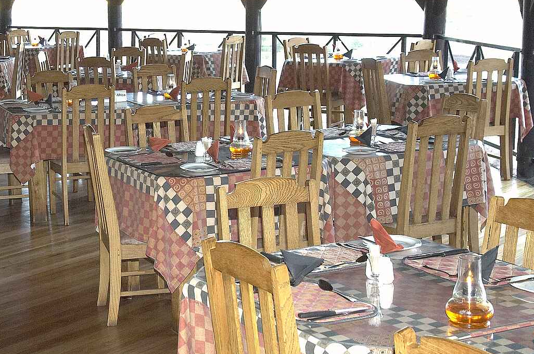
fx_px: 1081
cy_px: 133
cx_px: 129
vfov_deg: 18.6
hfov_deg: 27.3
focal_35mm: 73
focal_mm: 26
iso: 400
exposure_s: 1/30
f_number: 5.6
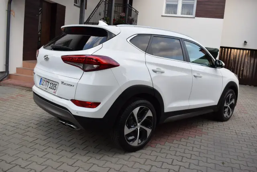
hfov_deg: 57.2
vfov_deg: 40.0
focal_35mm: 33
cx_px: 128
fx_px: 236
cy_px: 86
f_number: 7.1
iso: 400
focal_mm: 22
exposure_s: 1/200
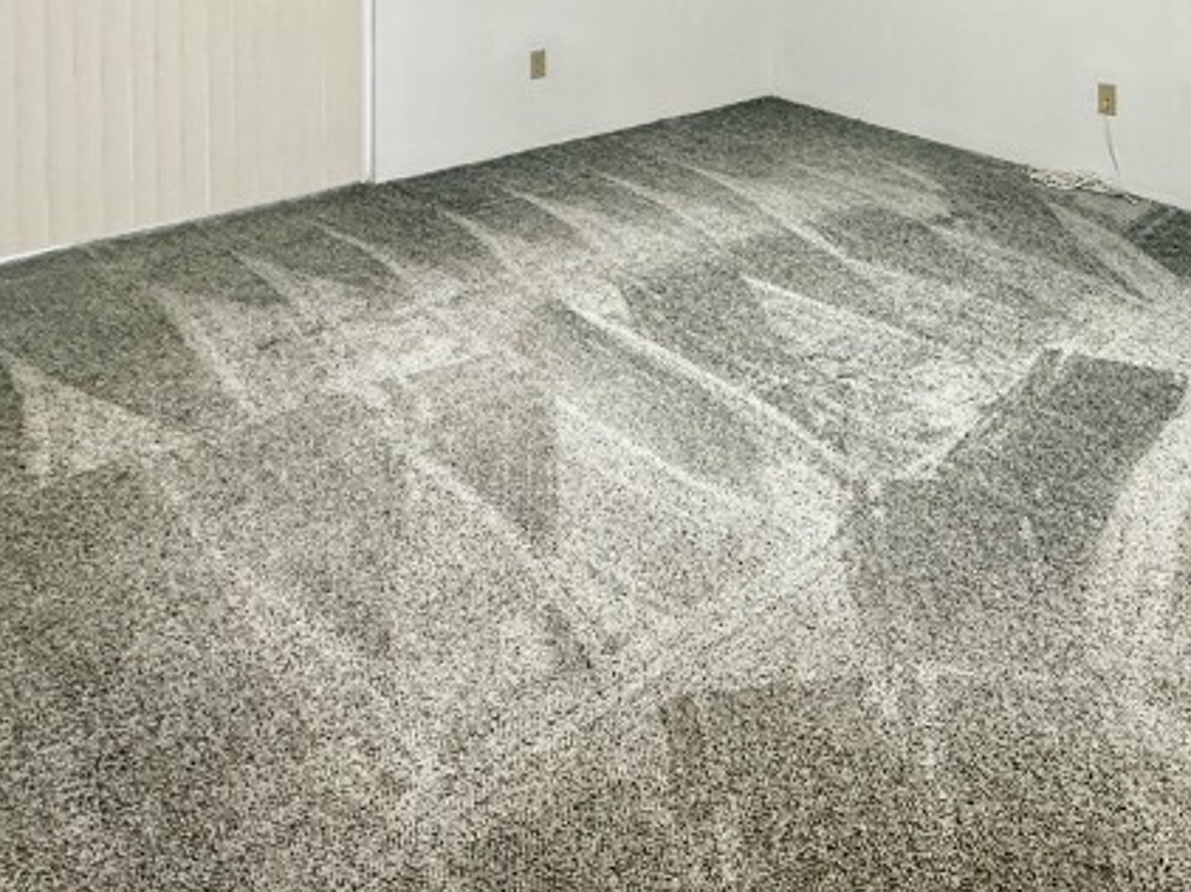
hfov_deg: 53.0
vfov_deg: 34.4
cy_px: -150
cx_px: 785
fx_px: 1169
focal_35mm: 34
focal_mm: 2.22
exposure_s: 1/60
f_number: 2.2
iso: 200
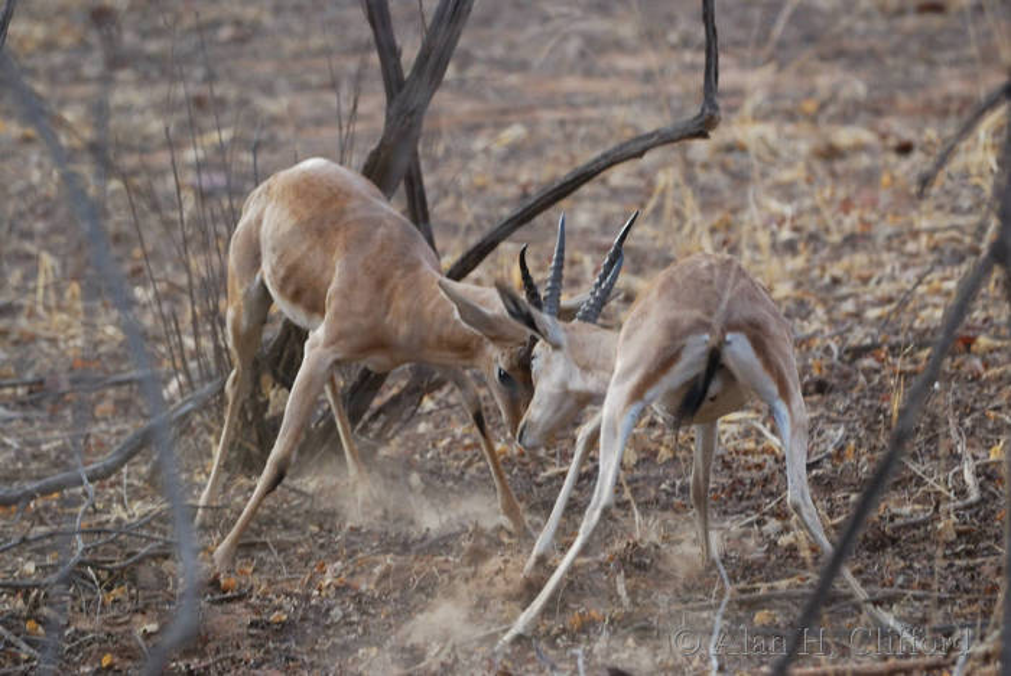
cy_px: 338
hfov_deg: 4.0
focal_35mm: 510
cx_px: 506
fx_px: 14334
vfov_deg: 2.7
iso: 800
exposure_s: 1/320
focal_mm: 340
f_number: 5.6
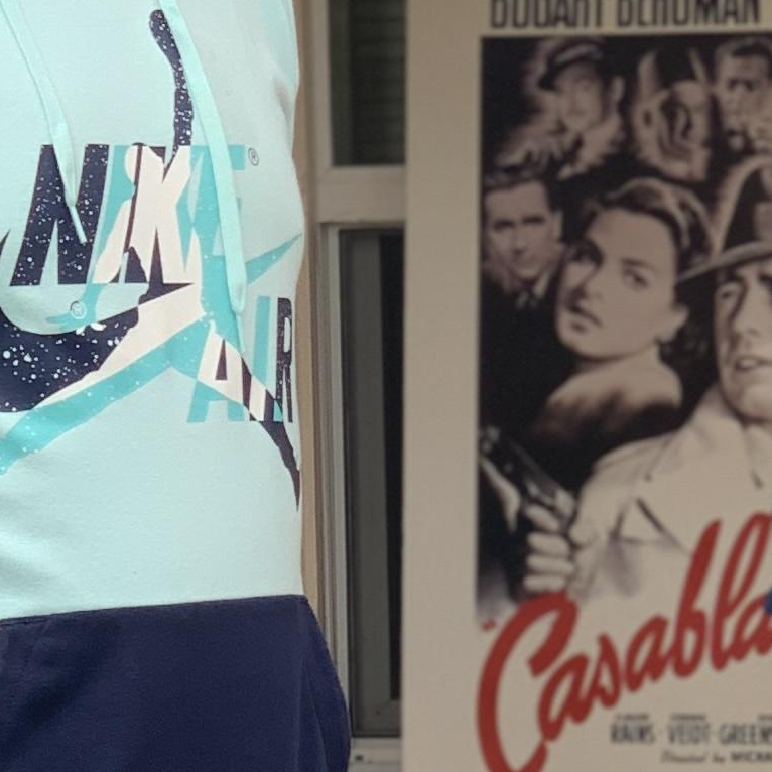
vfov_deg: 7.2
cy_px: 892
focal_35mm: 242
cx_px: 308
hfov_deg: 7.2
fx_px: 6106
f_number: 2.4
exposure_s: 1/157
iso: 16
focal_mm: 6
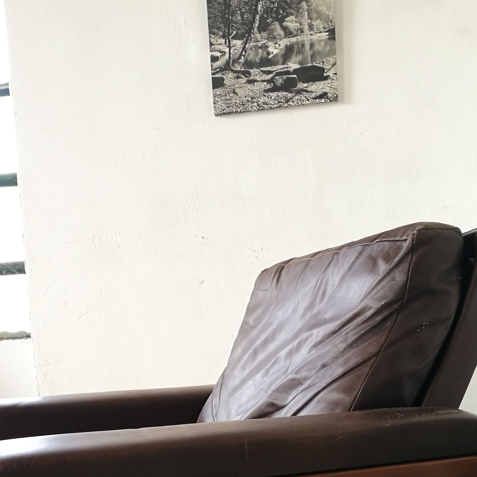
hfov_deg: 32.1
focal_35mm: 53
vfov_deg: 30.2
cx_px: 198
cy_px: 464
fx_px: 826
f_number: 2.2
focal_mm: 4.5
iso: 100
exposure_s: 1/50
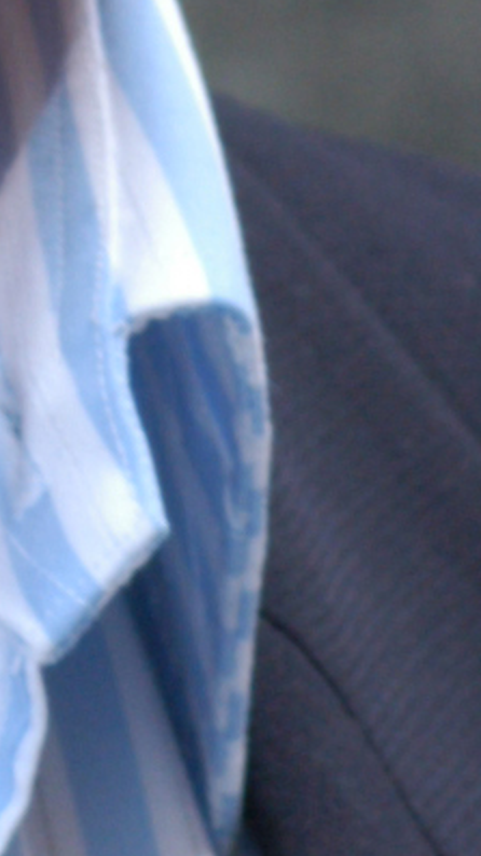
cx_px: -520
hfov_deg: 1.2
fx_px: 22970
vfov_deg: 2.1
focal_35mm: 1012
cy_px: -1195
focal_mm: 85
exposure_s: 1/180
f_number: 7.1
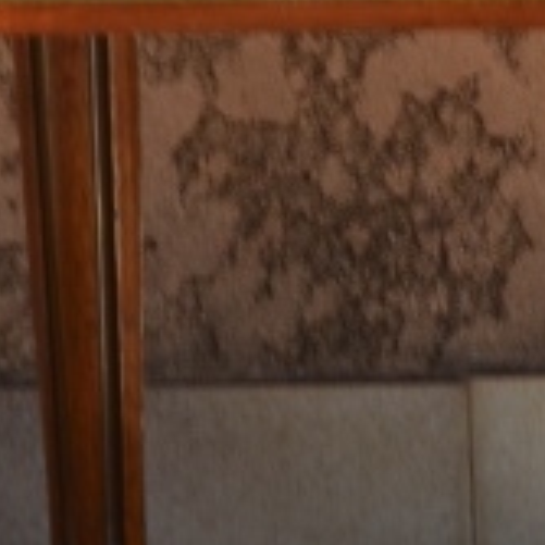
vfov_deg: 3.8
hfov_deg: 3.7
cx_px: 1756
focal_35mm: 457
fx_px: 8140
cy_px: -113
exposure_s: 1/160
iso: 100
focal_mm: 50
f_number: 11
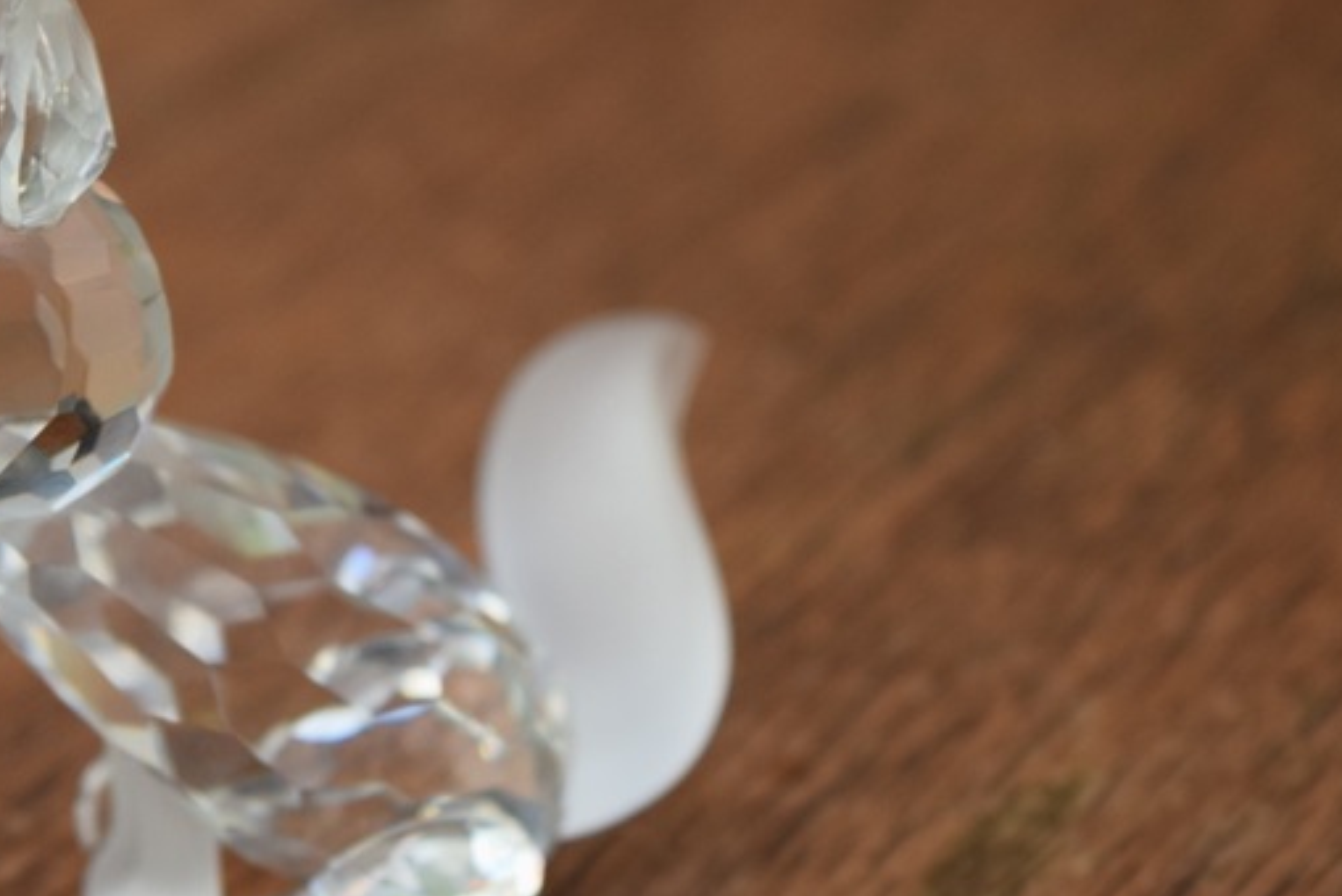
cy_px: 410
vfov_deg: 8.5
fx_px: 6041
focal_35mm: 162
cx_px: 142
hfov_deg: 12.6
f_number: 5.6
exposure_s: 1/80
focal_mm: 55
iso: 800
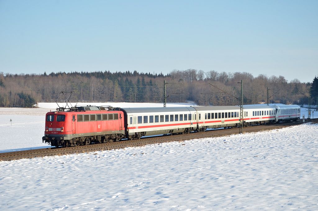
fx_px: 767
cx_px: 159
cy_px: 106
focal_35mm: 87
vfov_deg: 15.6
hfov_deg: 23.4
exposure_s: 1/500
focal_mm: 58
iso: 250
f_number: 8
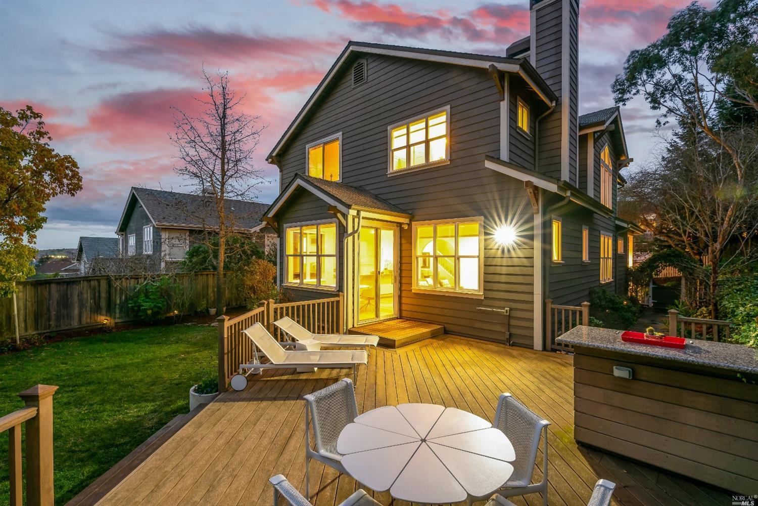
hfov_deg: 100.4
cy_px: 253
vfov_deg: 77.3
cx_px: 379
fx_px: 316
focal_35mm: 15
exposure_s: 5
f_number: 11
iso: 200
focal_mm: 15
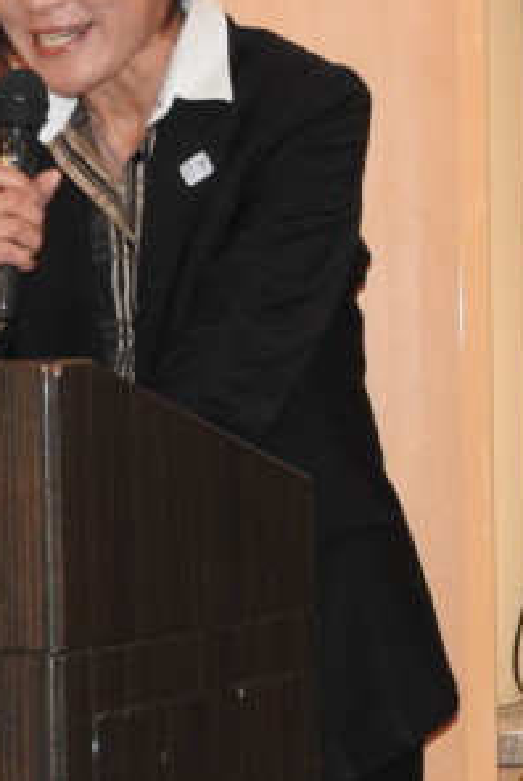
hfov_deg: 6.9
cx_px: 145
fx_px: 4348
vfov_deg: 10.3
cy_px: 227
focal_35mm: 200
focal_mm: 17
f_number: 4.8
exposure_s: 1/60
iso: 360
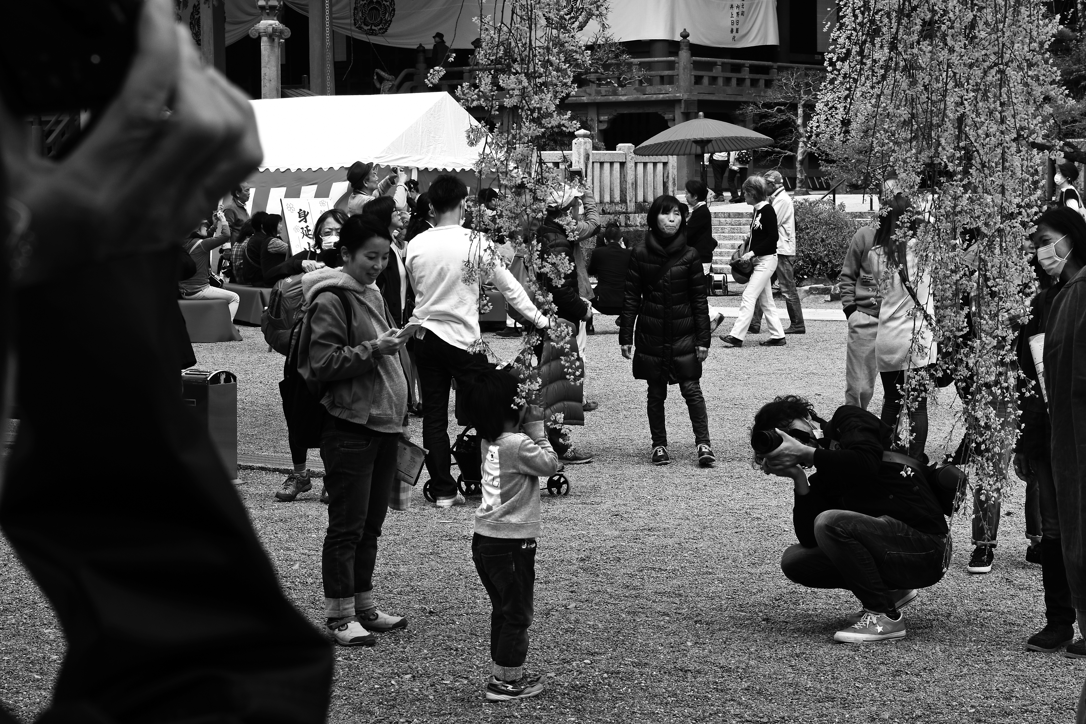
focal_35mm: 82
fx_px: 2489
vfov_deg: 16.6
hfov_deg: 24.6
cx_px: 543
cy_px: 362
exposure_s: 1/250
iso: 400
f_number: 14
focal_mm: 55
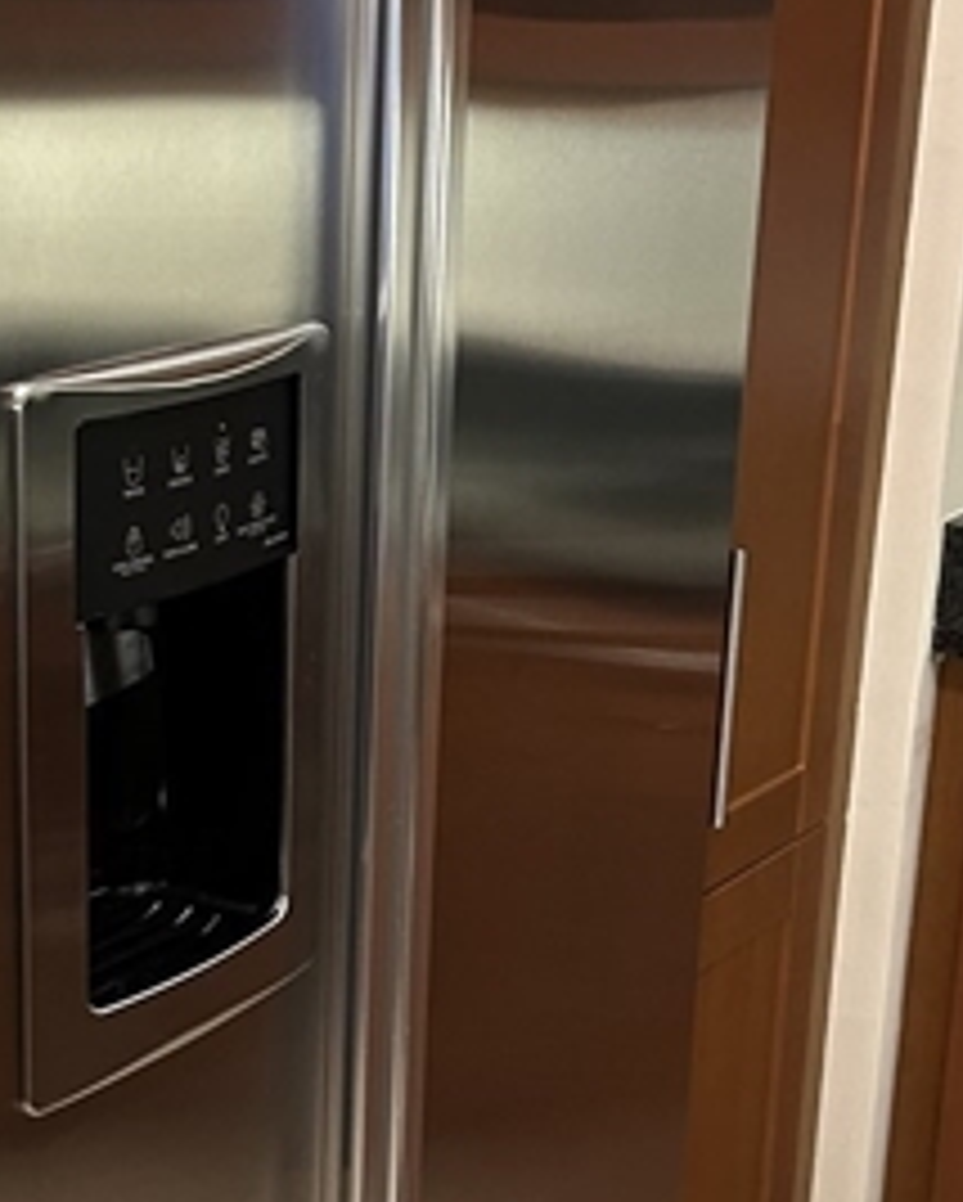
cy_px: 702
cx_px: 302
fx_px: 2598
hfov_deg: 20.9
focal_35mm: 73
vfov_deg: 26.0
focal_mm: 5.7
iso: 200
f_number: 1.5
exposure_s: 1/60
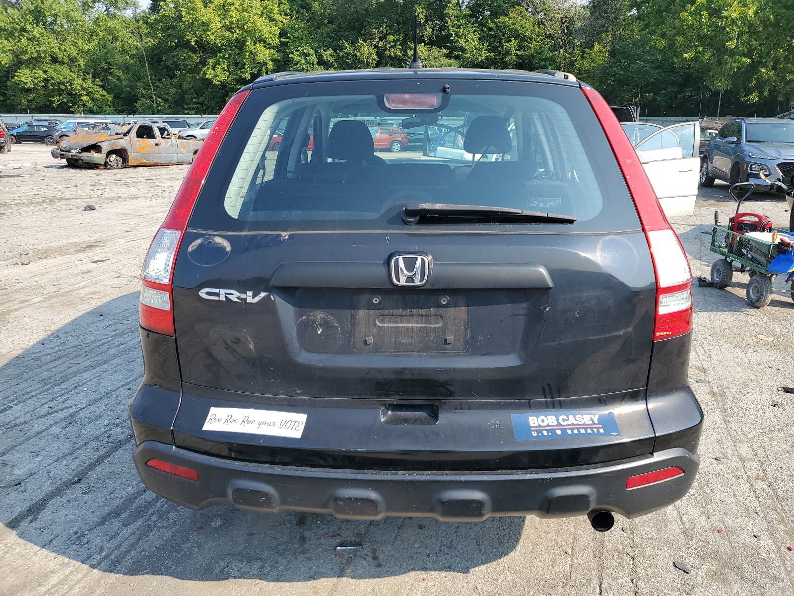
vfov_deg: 53.1
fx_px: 596
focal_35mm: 26
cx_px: 397
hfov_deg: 67.3
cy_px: 298
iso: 50
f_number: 1.5
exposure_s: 1/1250
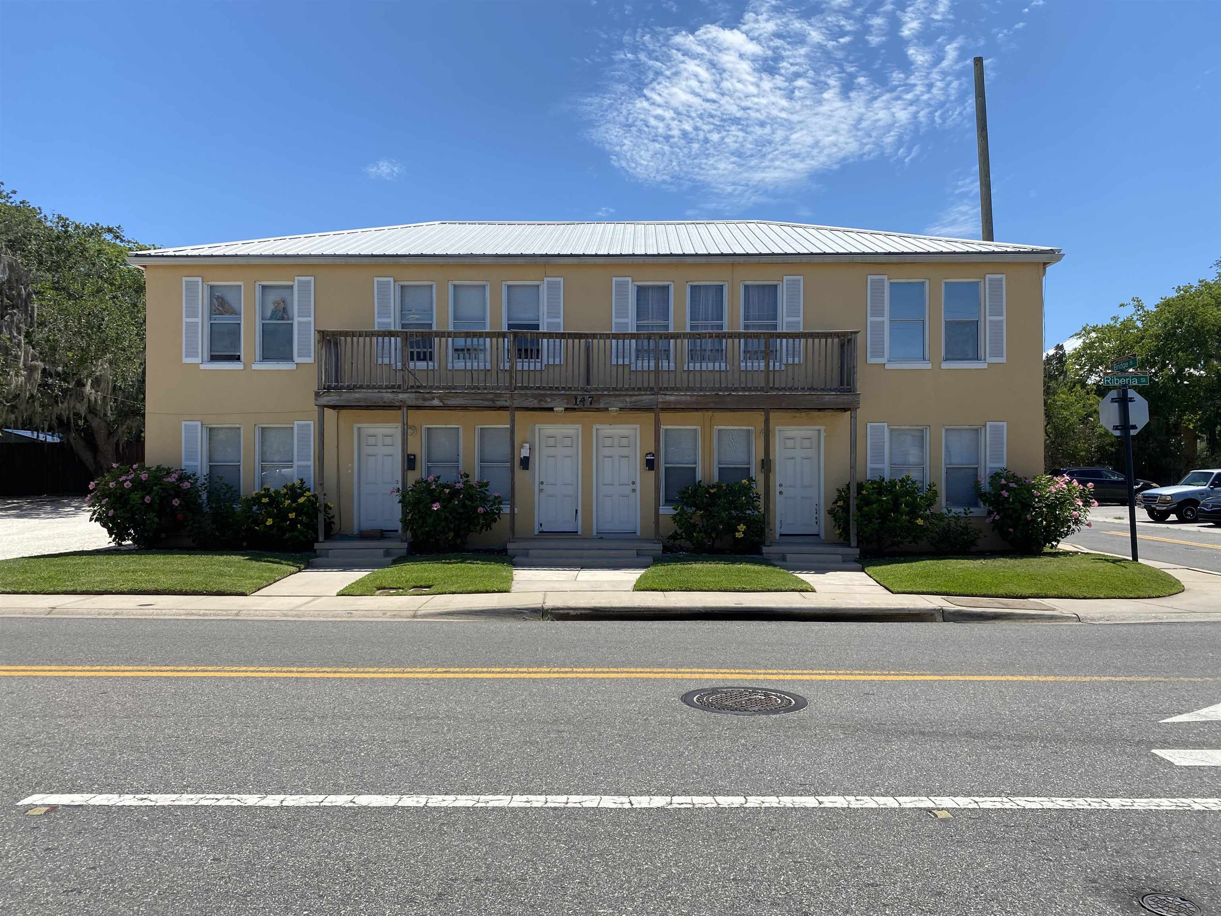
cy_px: 458
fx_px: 917
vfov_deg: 53.1
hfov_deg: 67.3
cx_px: 610
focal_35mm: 26
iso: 32
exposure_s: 1/3610
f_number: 1.8
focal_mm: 4.25
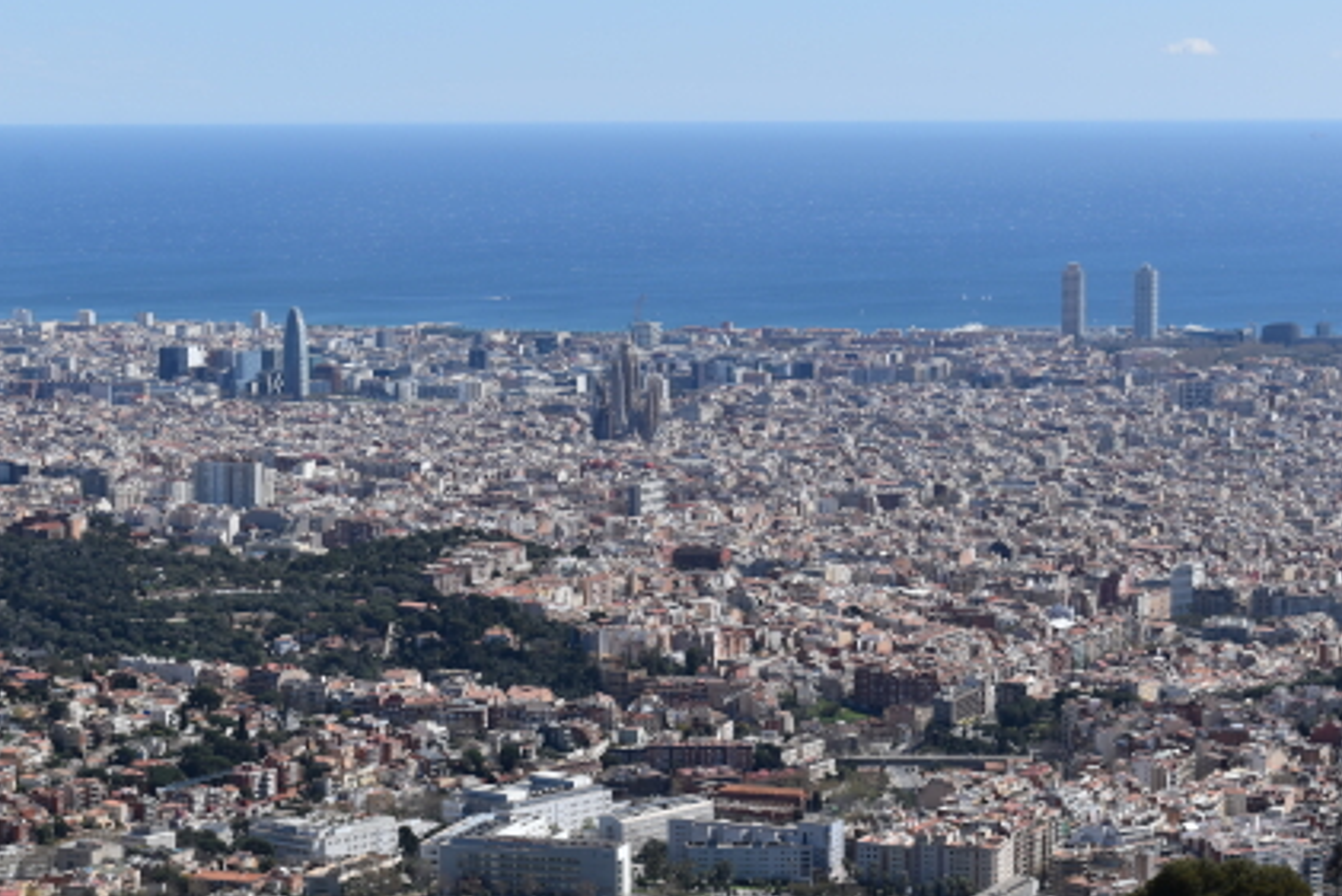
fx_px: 4014
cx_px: 650
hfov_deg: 19.0
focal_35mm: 108
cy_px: 429
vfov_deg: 12.7
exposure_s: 1/320
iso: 100
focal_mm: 55
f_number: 9
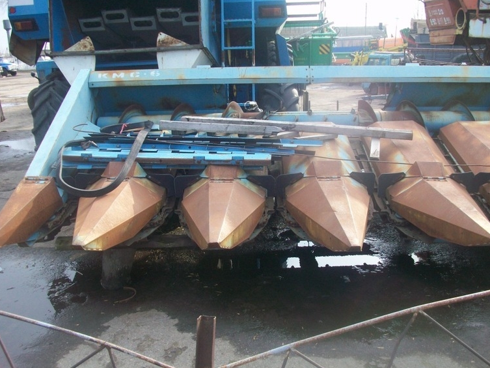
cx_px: 252
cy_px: 191
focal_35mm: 34
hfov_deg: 53.9
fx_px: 481
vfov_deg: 41.8
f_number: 2.8
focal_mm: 5.7
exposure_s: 1/160
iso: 64
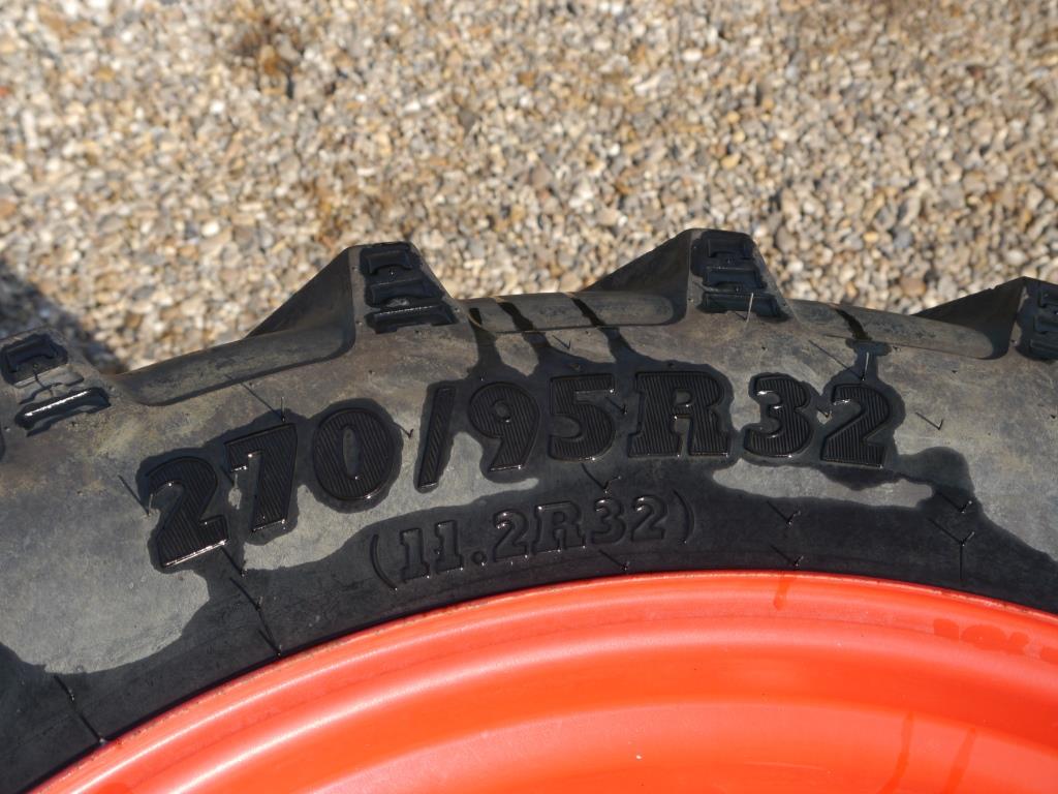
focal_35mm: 48
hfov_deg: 39.7
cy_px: 397
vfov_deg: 30.3
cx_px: 529
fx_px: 1467
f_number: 6.3
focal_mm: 24
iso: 160
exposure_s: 1/250
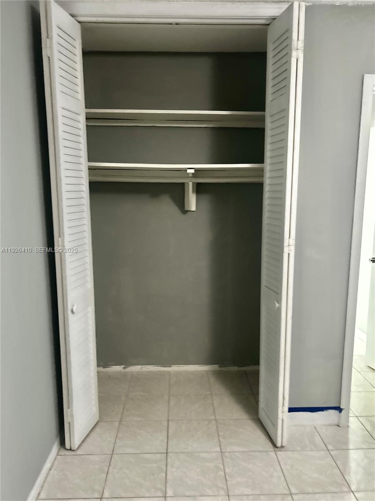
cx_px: 188
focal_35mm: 26
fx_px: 376
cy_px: 250
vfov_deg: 67.3
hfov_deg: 53.1
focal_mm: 5.7
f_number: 1.5
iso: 500
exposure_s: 1/40
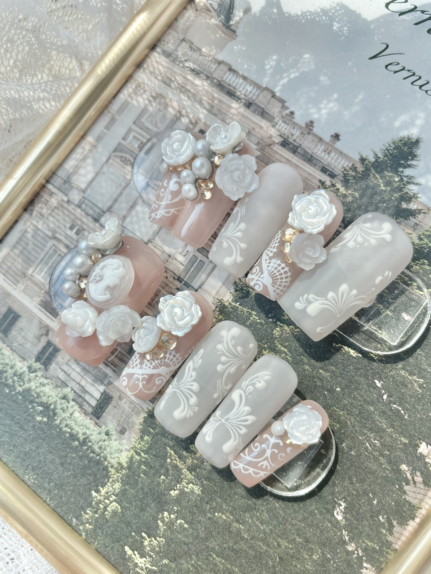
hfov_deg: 53.1
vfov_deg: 67.3
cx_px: 216
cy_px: 287
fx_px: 432
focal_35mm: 26
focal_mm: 4.2
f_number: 1.6
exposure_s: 1/449
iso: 32
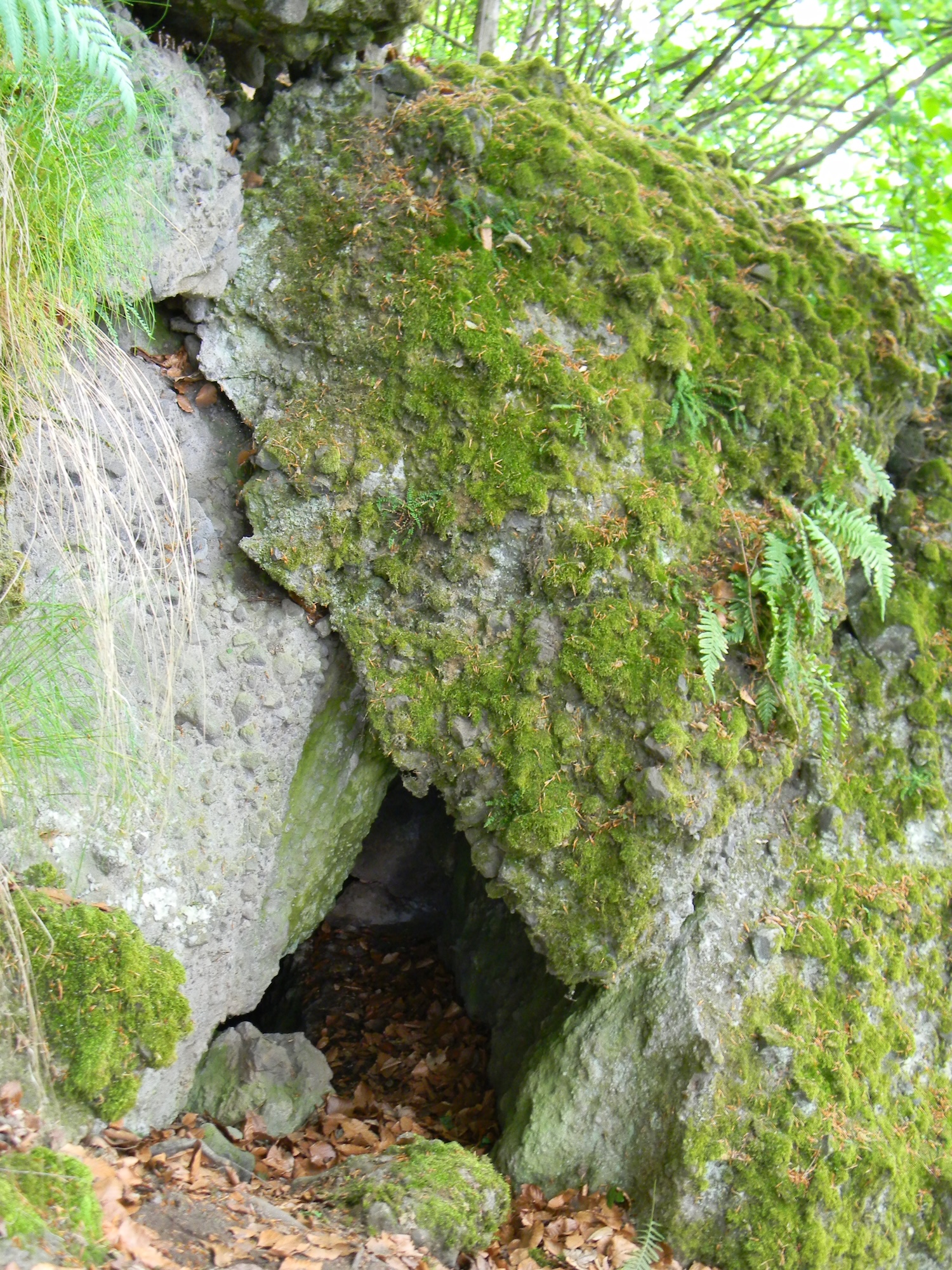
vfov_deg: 45.8
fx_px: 1503
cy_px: 635
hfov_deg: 35.1
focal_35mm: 41
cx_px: 476
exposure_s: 1/6.4
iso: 200
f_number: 3.8
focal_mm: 7.3
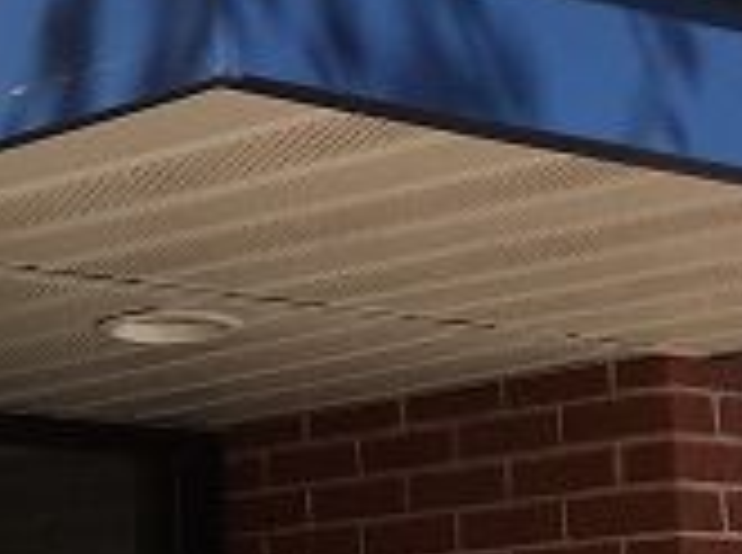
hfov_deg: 14.0
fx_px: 3016
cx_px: 207
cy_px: -9
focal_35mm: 141
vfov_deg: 10.4
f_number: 2.2
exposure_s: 1/1980
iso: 32
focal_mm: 4.15
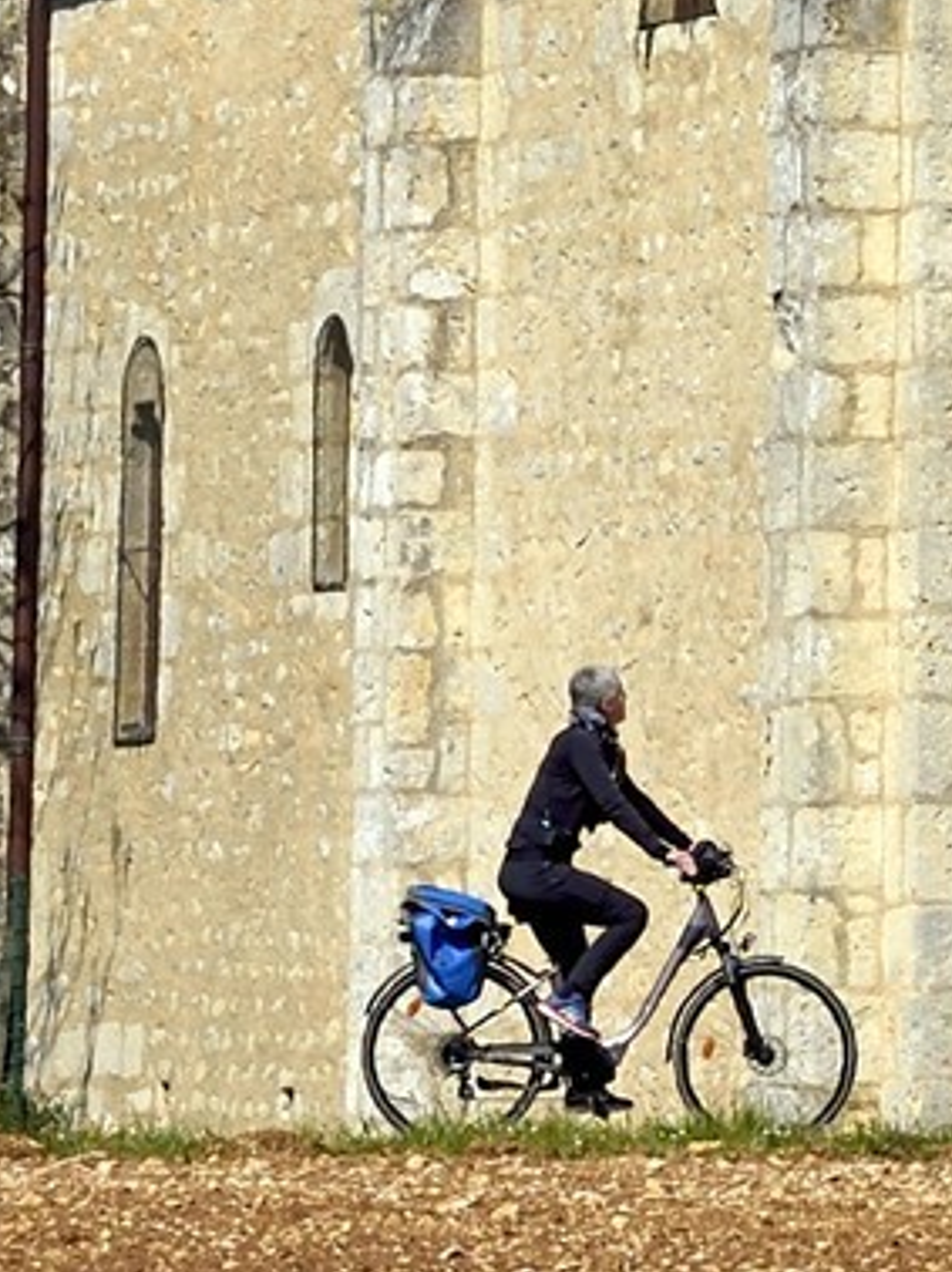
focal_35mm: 795
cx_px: 2318
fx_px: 29185
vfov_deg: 2.5
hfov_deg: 1.9
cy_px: -2133
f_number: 10
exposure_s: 1/320
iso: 200
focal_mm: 130
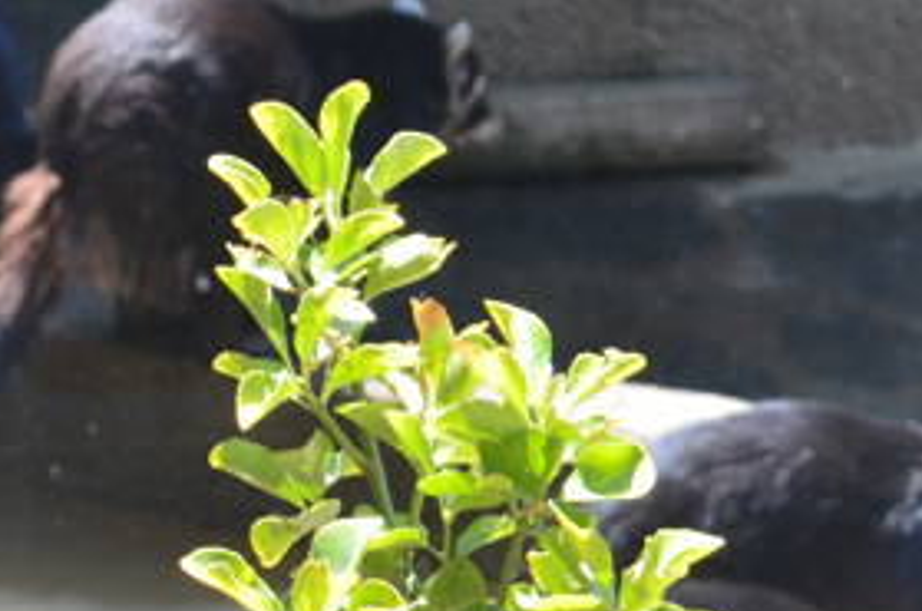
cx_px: 182
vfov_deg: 4.7
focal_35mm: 290
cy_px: 306
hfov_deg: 7.1
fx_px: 7418
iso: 400
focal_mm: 45
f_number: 9
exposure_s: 1/160
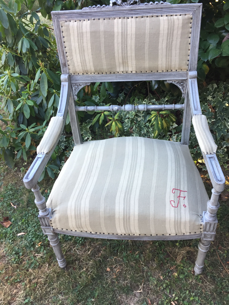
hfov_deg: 48.2
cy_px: 152
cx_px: 114
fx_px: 256
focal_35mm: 29
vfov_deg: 61.7
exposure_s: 1/33
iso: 32
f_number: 2.2
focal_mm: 4.15
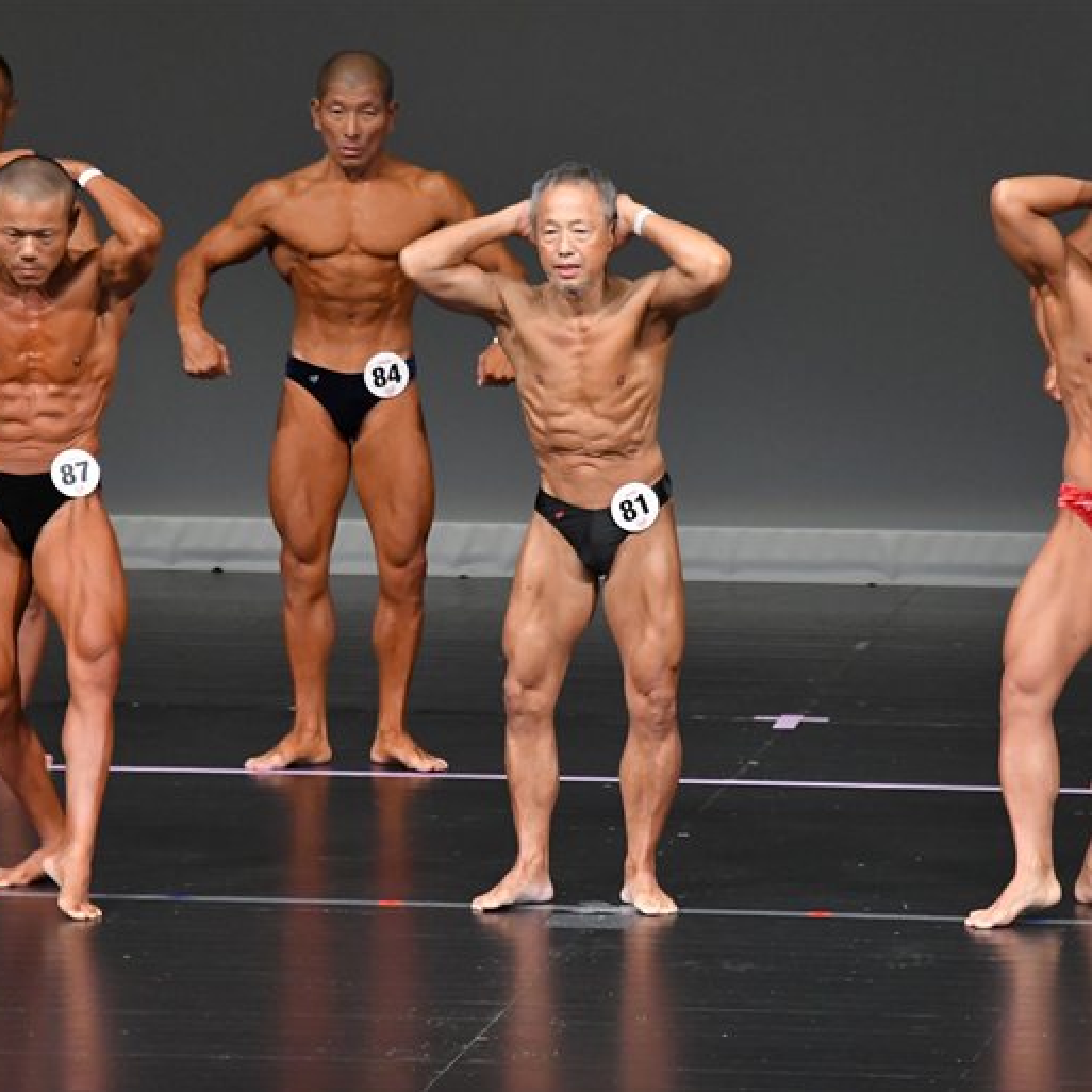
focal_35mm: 385
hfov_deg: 4.6
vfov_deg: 4.6
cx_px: 557
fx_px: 13741
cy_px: 547
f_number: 5.6
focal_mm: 200
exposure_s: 1/400
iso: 4000
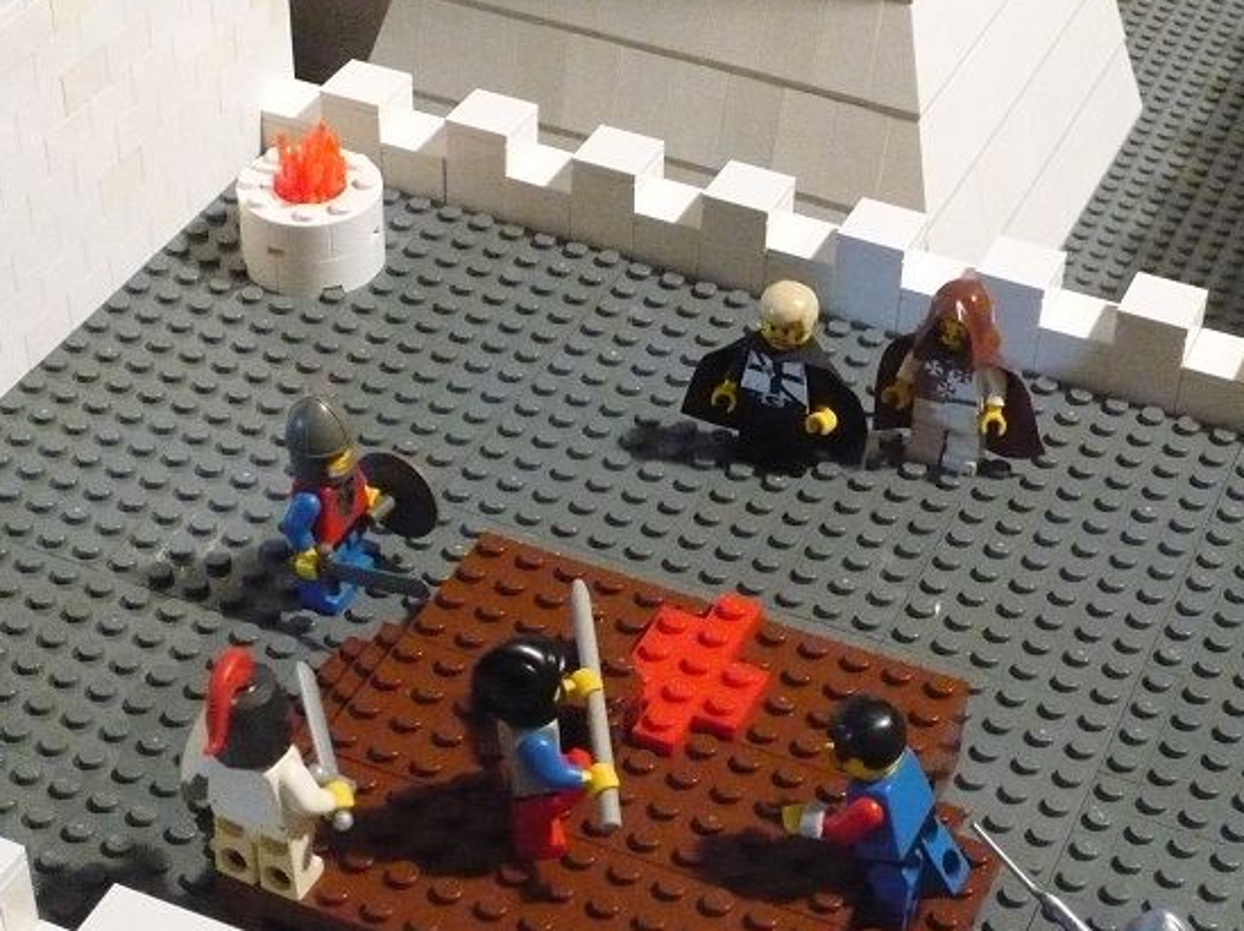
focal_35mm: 70
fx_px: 2514
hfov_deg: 27.7
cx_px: 791
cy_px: 616
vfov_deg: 20.9
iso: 800
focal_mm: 7.9
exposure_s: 1/125
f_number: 3.7
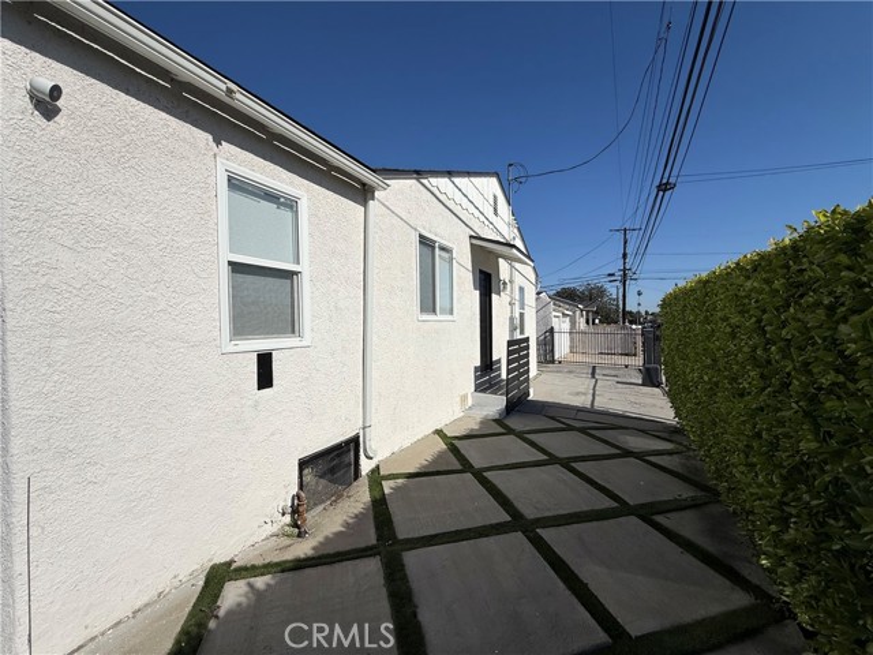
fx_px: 353
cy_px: 328
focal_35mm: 14
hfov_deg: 102.1
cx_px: 436
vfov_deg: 85.7
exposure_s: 1/7634
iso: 40
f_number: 2.2
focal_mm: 2.22
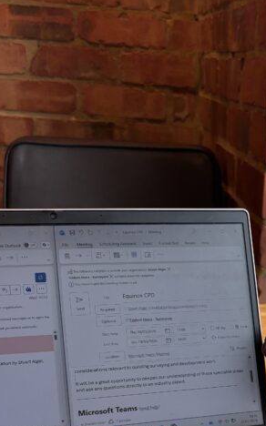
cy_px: 376
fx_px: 616
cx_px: 256
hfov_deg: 23.5
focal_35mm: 53
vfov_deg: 36.1
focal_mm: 5.96
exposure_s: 1/100
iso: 50
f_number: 1.6
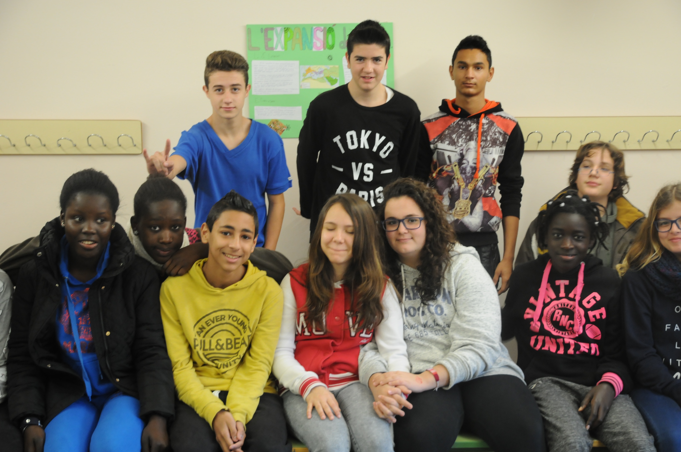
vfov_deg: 22.6
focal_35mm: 60
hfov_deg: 33.4
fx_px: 1134
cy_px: 226
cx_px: 340
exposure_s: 1/30
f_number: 4.8
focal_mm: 40
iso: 800
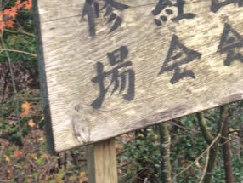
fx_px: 569
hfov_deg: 23.7
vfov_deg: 17.5
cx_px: 194
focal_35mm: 81
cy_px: -31
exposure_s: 1/40
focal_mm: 4.15
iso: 40
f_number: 2.2
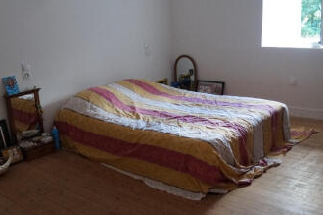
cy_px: 122
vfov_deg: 34.1
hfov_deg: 49.6
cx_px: 159
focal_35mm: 39
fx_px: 349
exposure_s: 1/160
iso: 2000
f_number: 3.5
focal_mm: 18
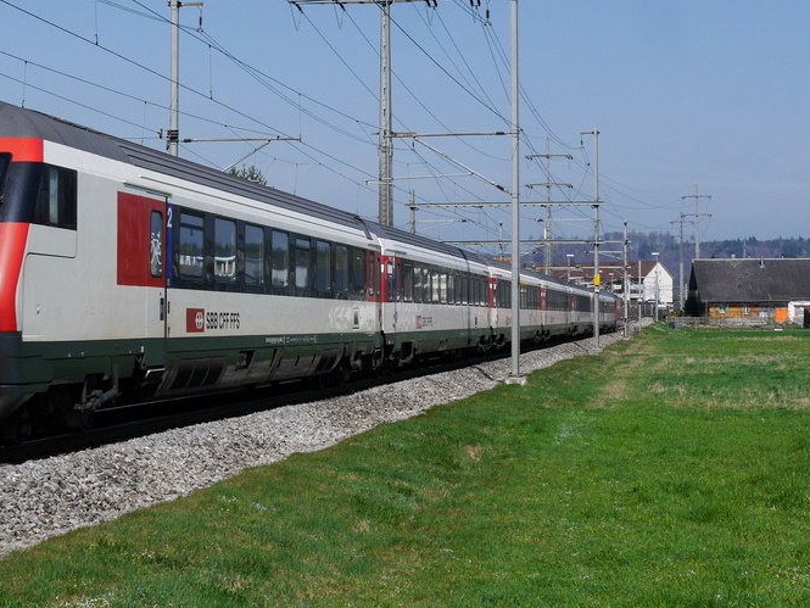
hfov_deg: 23.2
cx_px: 152
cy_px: 253
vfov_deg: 17.8
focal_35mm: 83
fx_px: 1943
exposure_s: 1/500
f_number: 9
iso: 160
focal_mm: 23
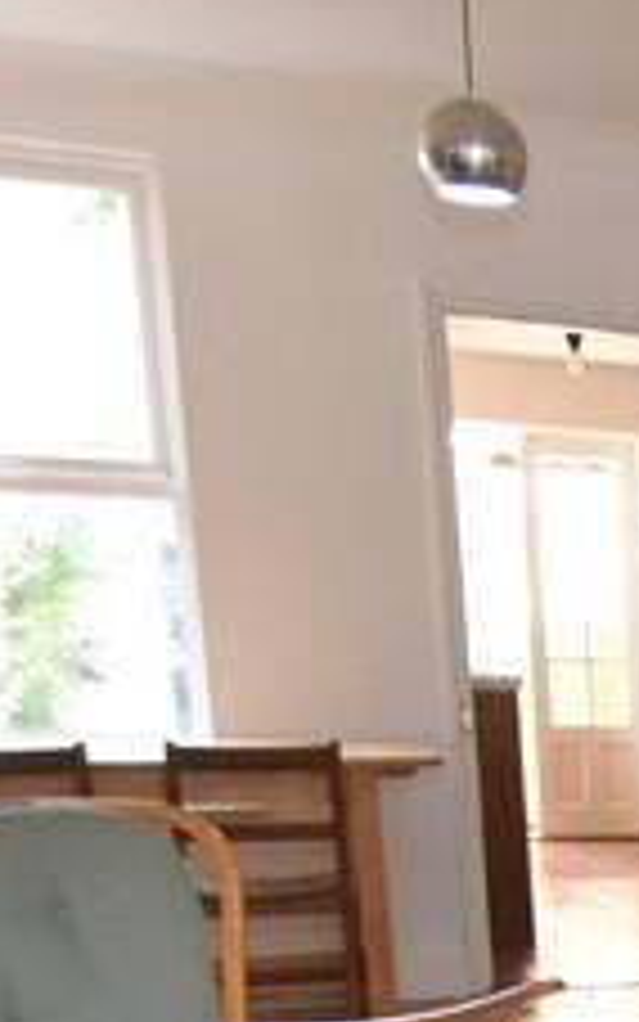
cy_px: 1150
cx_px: 1462
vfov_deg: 27.1
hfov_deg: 14.1
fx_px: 1921
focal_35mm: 69
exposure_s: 1/60
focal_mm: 10
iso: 800
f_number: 4
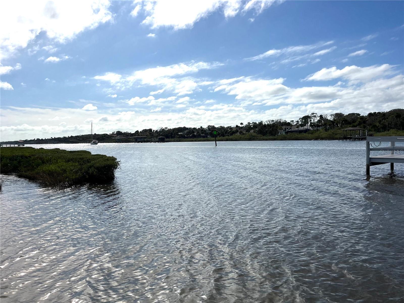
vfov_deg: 53.1
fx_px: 303
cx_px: 202
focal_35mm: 26
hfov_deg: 67.3
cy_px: 152
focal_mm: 5.1
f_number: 1.6
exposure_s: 1/13333
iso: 50
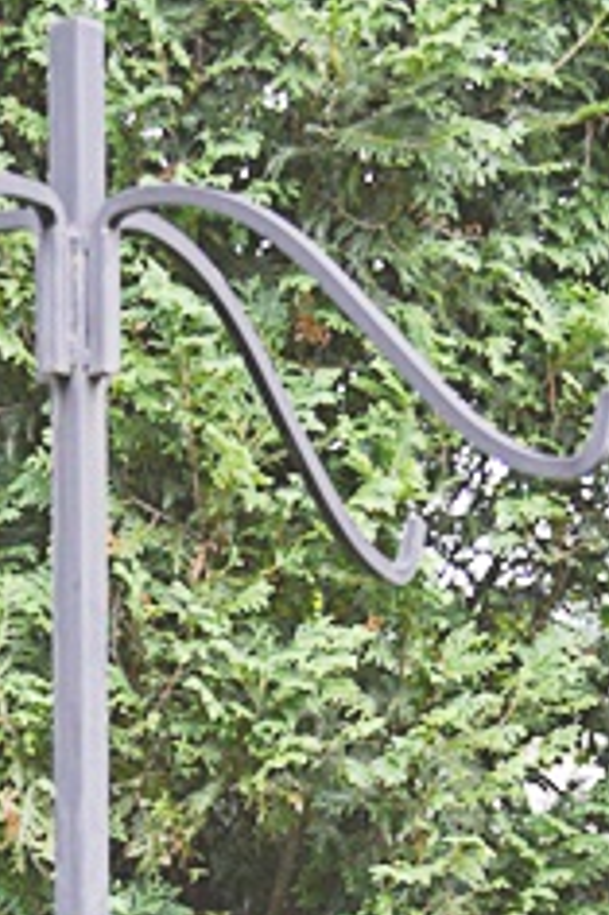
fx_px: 3557
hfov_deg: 9.8
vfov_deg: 13.2
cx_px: 138
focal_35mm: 140
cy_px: 1663
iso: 400
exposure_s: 1/125
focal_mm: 22
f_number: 5.6
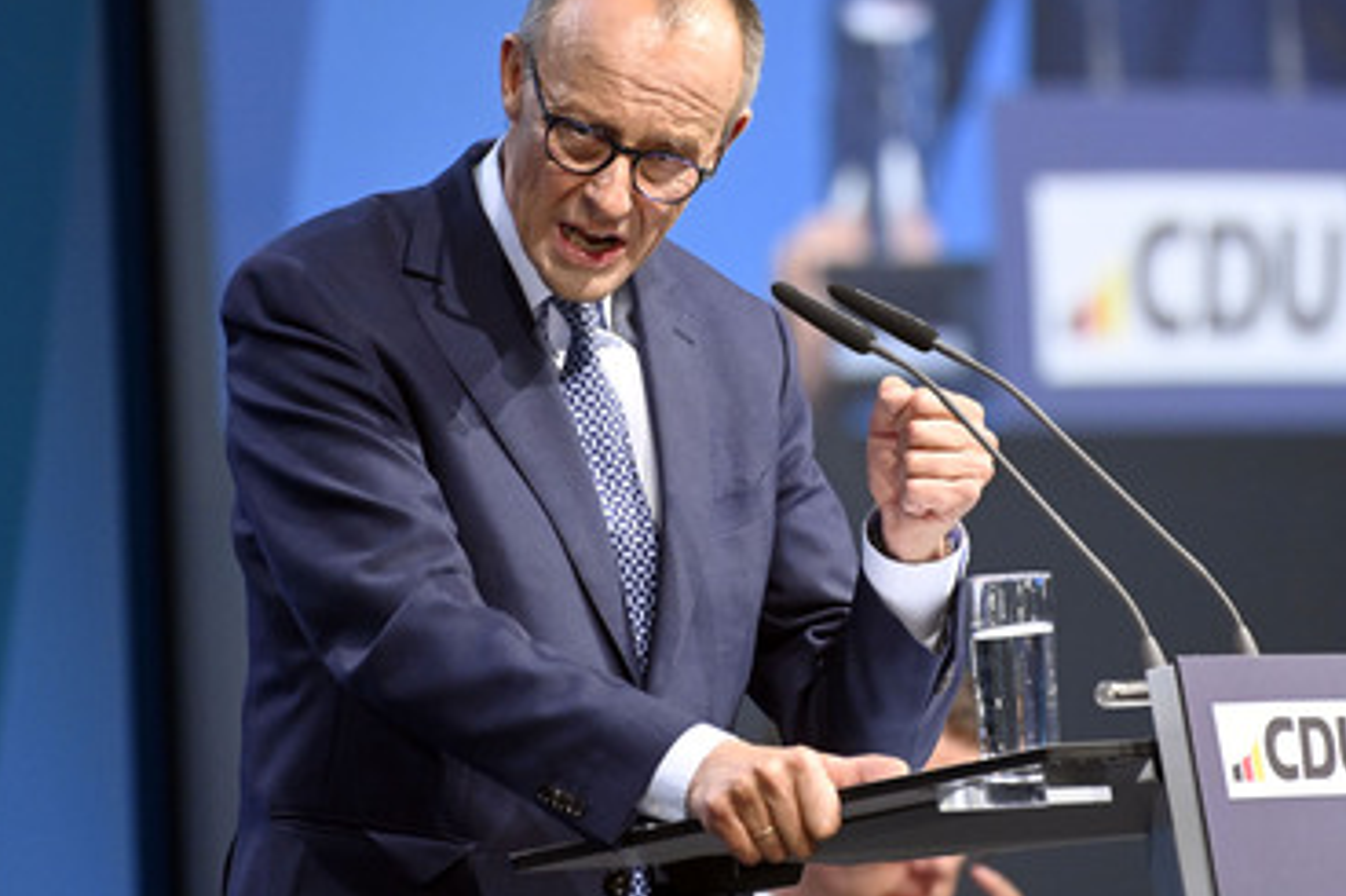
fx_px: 21040
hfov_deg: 3.7
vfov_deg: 2.4
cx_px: 744
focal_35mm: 563
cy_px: 366
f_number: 5.6
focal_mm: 460
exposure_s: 1/500
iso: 8000
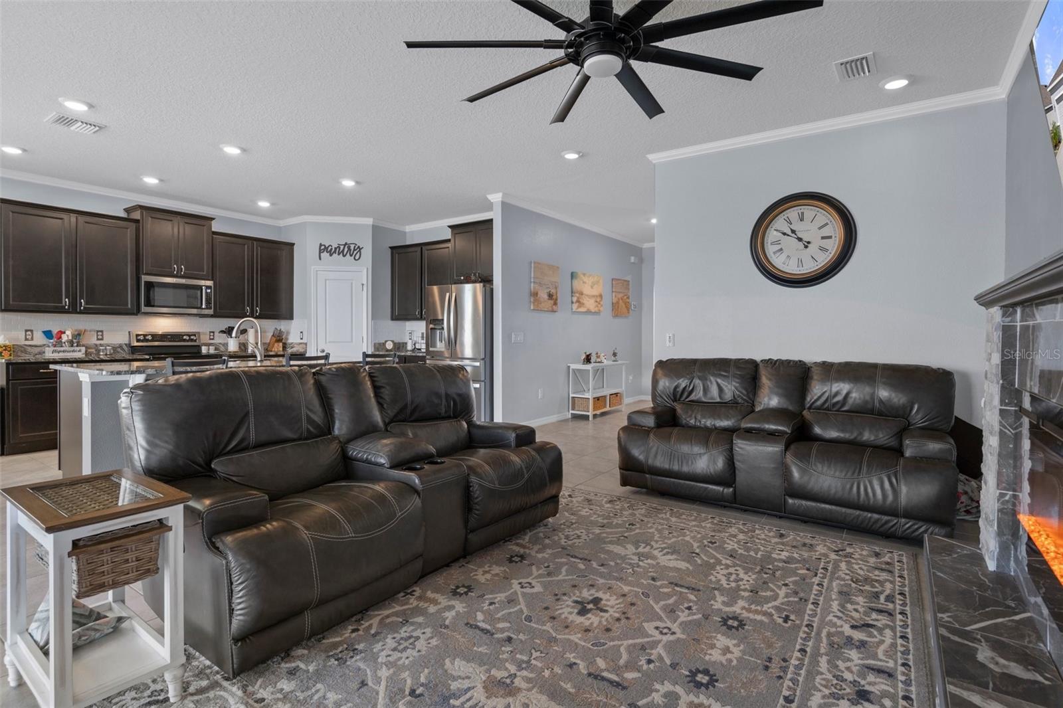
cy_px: 354
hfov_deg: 93.3
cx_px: 532
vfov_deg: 70.4
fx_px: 502
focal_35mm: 17
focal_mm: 17
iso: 320
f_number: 8
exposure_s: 1/1.67
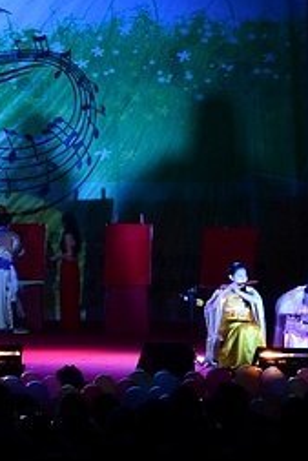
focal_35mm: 135
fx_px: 1730
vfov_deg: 15.1
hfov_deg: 9.9
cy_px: 109
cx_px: -135
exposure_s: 1/1.6
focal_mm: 38
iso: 100
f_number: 16
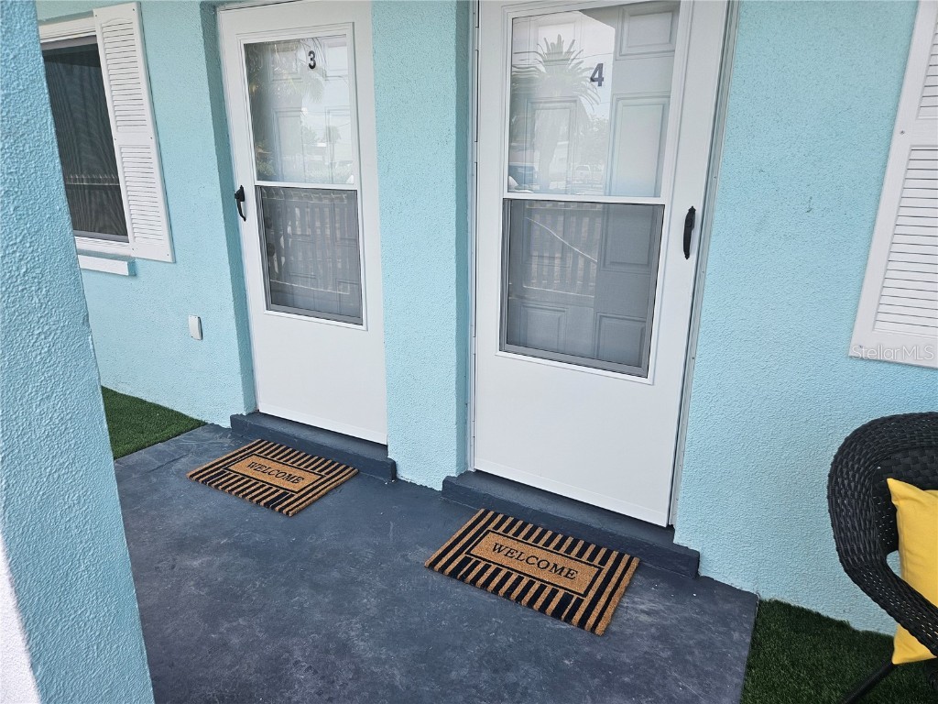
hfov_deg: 73.9
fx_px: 623
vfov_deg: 58.9
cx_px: 469
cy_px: 352
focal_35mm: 23
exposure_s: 1/1090
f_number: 1.8
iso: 50
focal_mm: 5.4
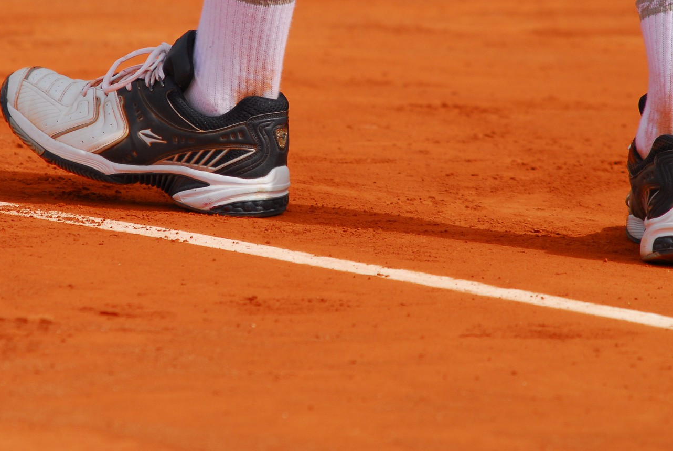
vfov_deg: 2.2
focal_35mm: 634
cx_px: 294
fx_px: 11867
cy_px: 119
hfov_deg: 3.2
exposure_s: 1/1250
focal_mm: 280
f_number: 5.6
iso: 320
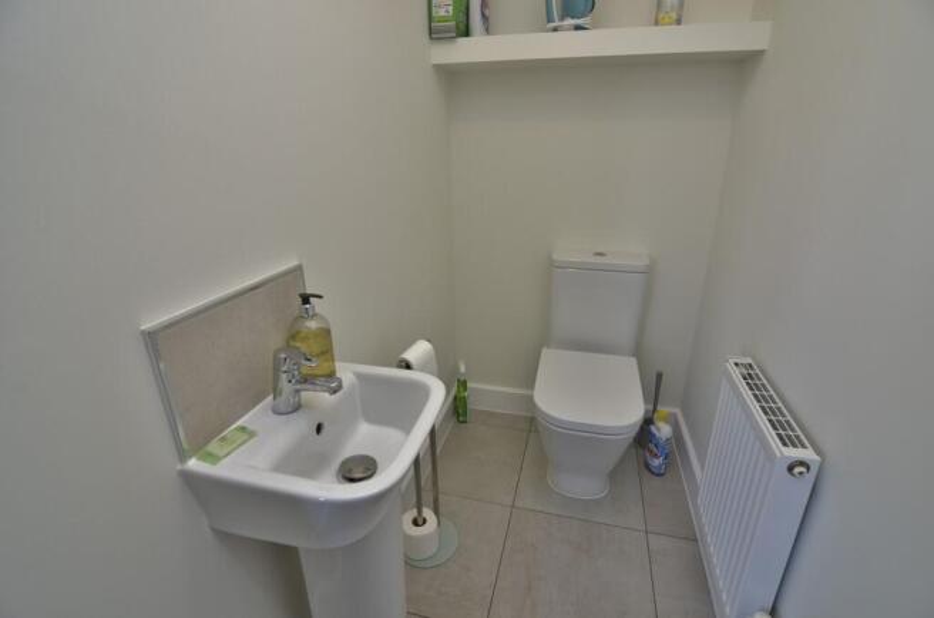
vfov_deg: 71.8
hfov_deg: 95.1
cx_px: 467
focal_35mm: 16
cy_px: 309
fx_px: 427
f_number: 5.6
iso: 400
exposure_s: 1/60
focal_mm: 11
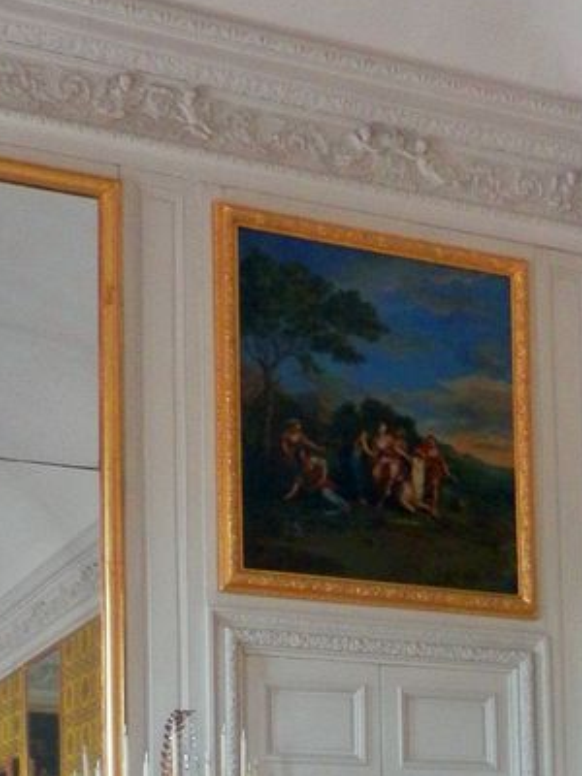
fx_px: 1681
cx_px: 345
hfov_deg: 19.6
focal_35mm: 75
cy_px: 832
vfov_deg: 24.4
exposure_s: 1/30
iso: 200
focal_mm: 4.5
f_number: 3
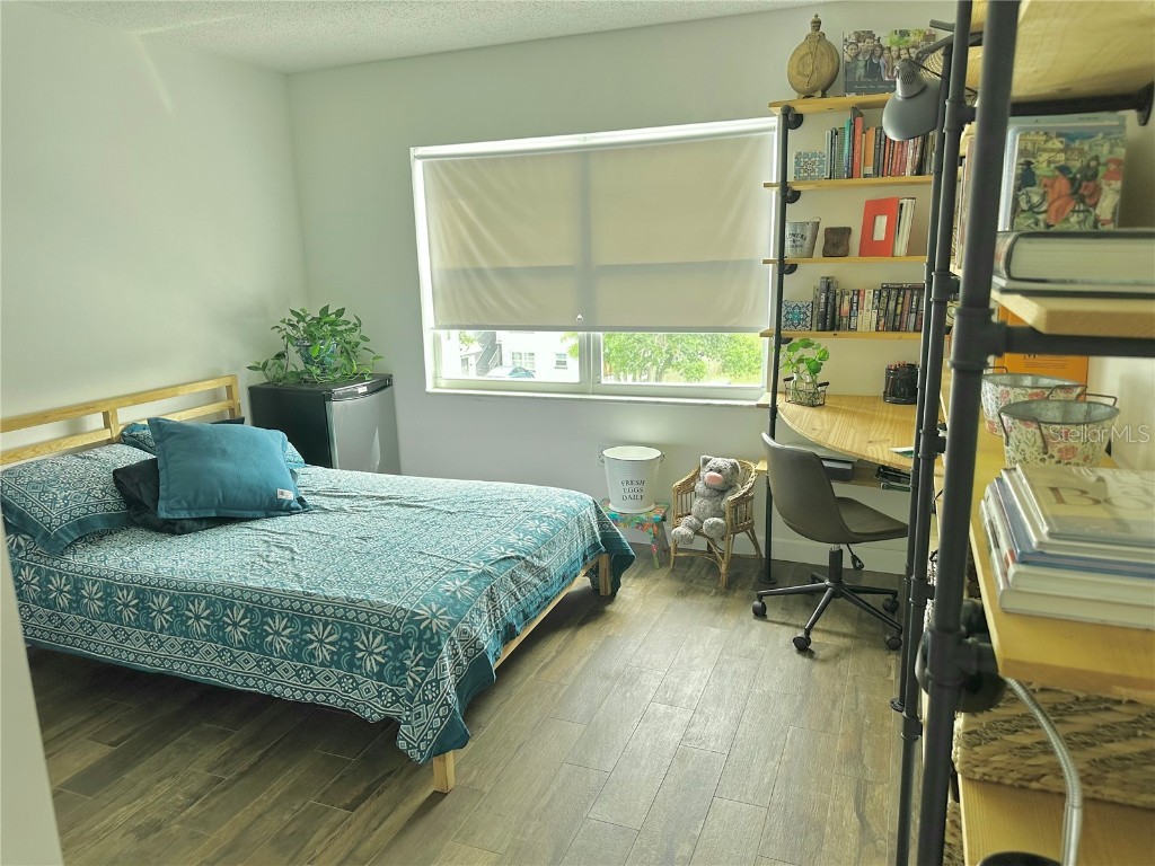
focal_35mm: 24
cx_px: 578
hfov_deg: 71.6
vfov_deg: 56.8
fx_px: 801
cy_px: 433
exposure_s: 1/121
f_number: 1.78
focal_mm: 6.86
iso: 125
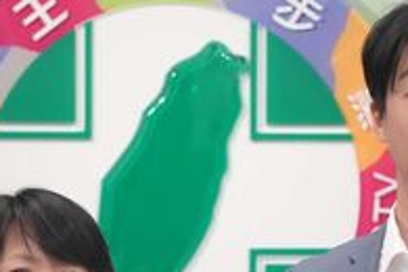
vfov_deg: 2.9
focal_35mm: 477
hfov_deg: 4.3
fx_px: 5400
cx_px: 287
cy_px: 337
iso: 3200
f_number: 5.6
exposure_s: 1/250
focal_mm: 103
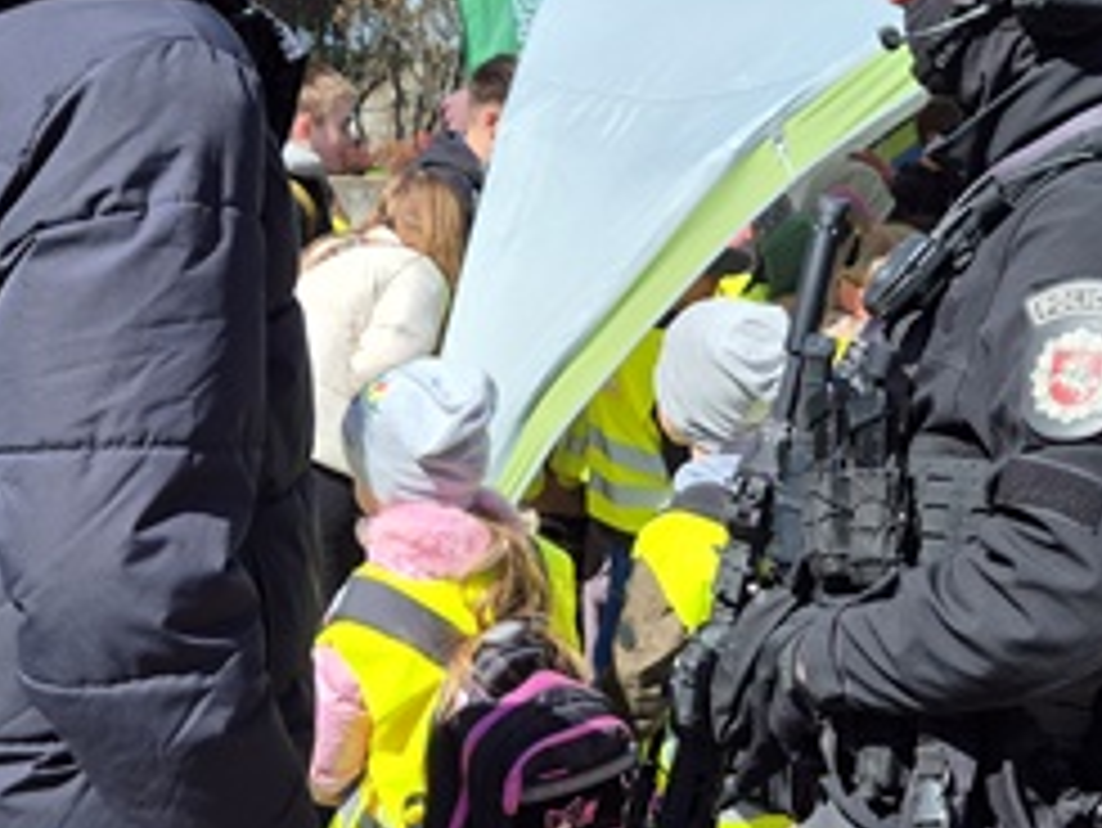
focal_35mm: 60
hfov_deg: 32.1
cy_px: 544
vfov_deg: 24.3
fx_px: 1911
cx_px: 639
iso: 25
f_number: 1.8
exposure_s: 1/1500
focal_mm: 5.4
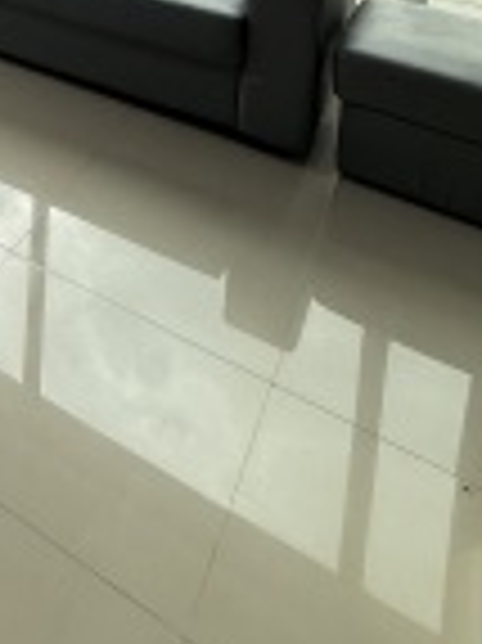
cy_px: -239
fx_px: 837
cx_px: -178
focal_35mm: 45
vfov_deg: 30.6
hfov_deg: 26.3
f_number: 2.2
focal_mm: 2.22
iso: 125
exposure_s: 1/99
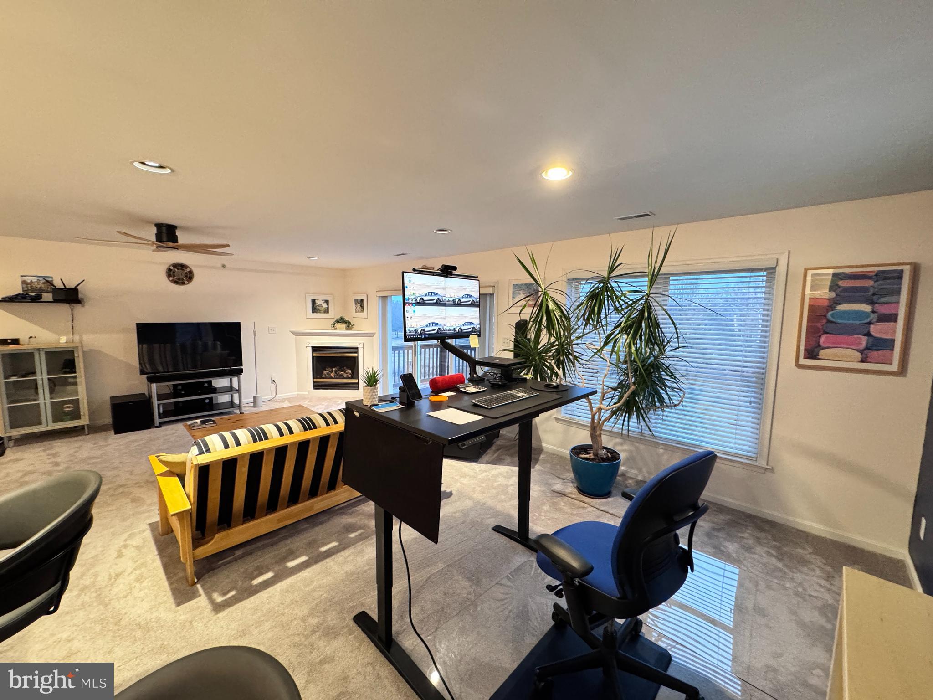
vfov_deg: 85.7
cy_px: 350
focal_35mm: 14
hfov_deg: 102.1
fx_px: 377
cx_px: 466
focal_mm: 2.22
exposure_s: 1/60
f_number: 2.2
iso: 800
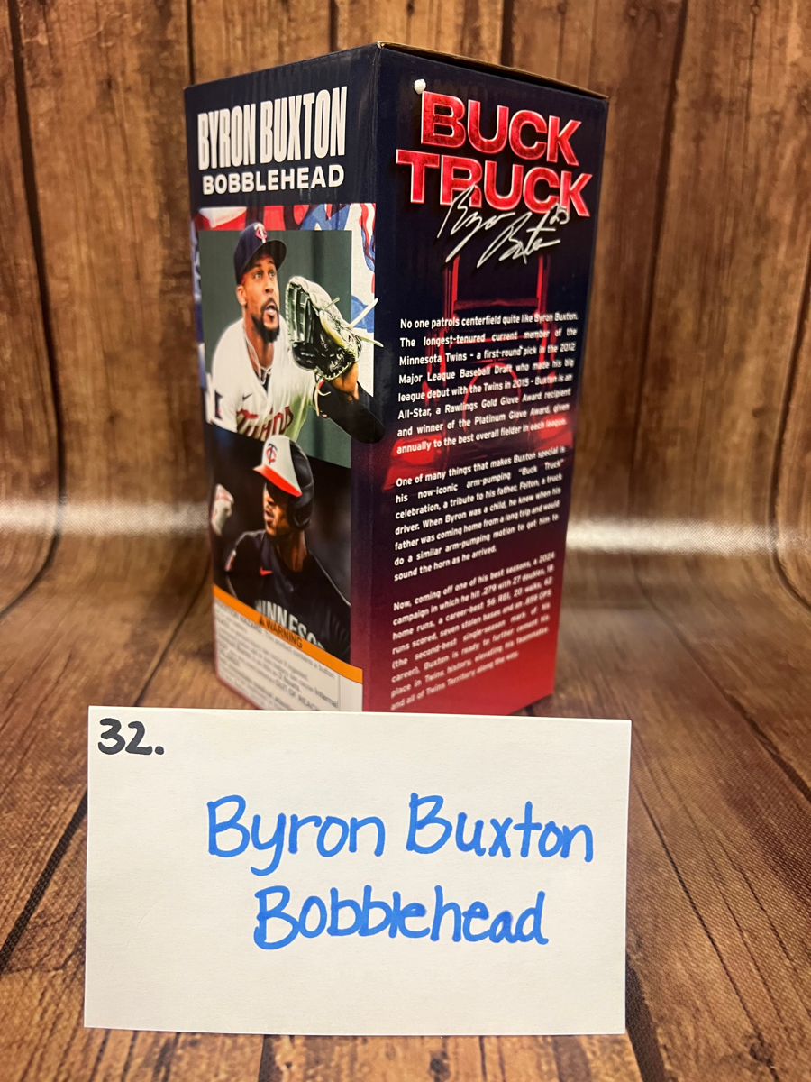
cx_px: 406
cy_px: 541
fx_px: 812
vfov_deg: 67.3
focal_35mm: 26
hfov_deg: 53.1
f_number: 1.5
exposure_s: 1/60
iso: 200
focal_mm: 5.7
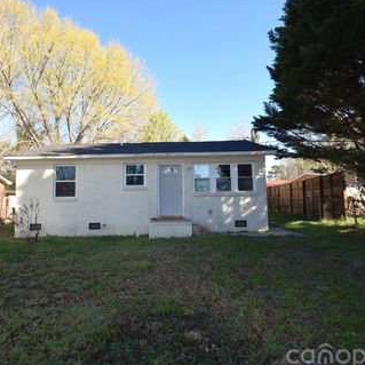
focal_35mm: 20
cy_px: 187
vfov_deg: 74.8
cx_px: 168
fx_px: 239
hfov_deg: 74.7
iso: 100
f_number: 6.3
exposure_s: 1/160
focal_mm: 10
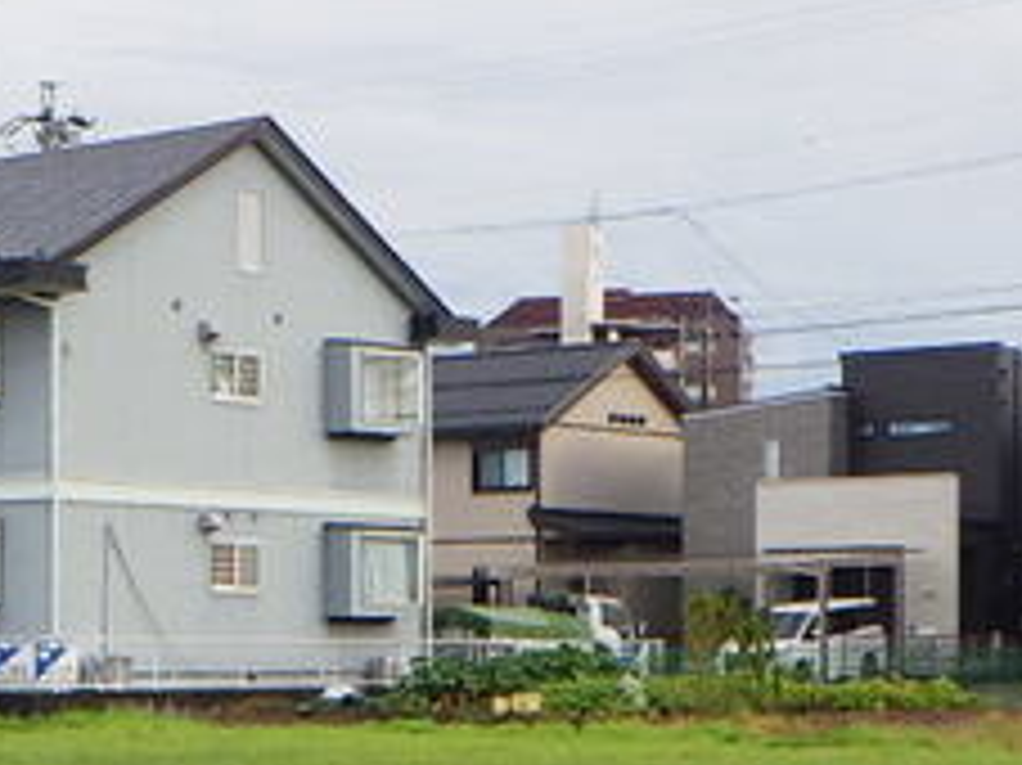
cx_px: 41
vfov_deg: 15.3
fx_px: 2833
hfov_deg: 19.9
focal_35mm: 96
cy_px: 621
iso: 250
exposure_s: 1/200
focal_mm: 6.1
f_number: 4.6
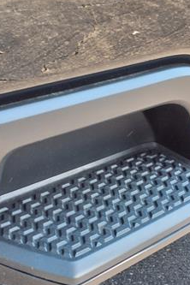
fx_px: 427
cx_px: 116
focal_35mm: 54
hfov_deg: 25.0
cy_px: 183
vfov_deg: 36.6
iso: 40
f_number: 1.9
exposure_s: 1/120
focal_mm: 3.58
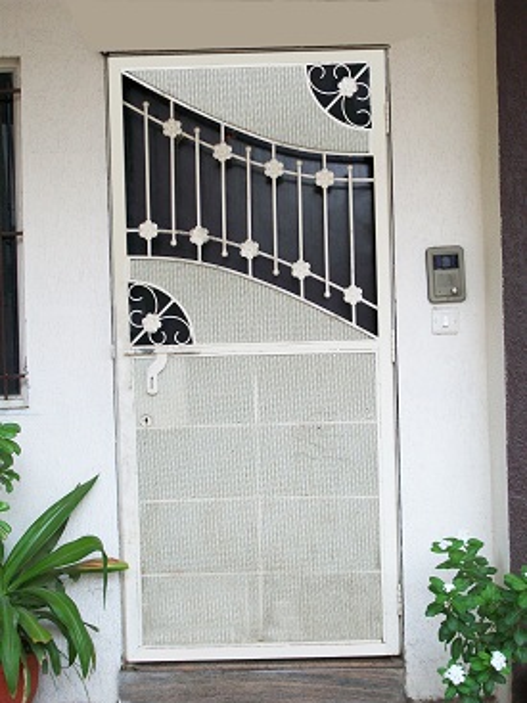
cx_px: 264
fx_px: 1341
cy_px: 352
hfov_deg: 22.2
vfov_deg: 29.4
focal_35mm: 66
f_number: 3.8
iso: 64
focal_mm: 11.8
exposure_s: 1/125
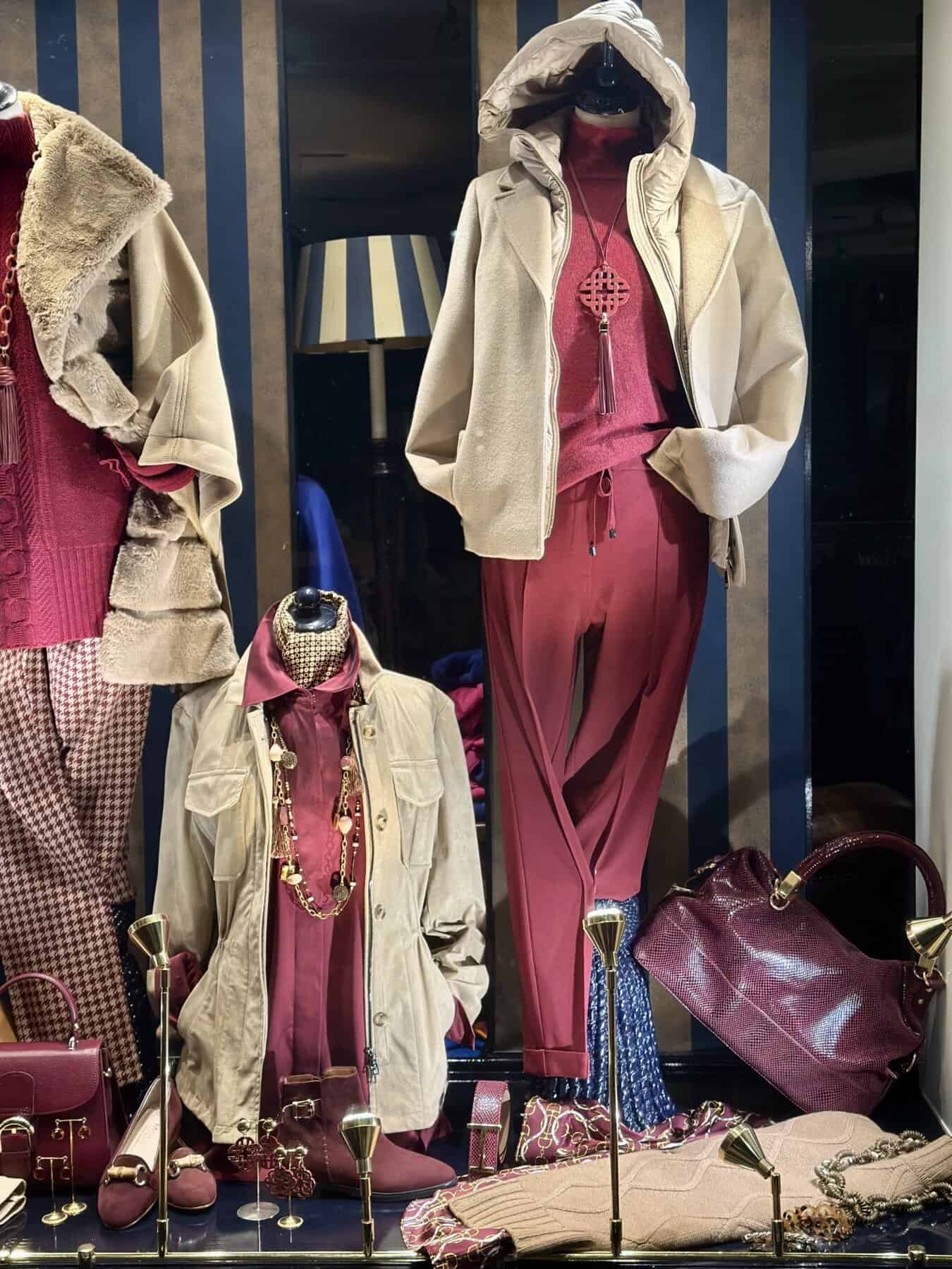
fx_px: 1760
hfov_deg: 30.3
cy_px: 634
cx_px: 476
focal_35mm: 48
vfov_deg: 39.7
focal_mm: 6.86
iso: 100
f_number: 1.78
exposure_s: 1/100
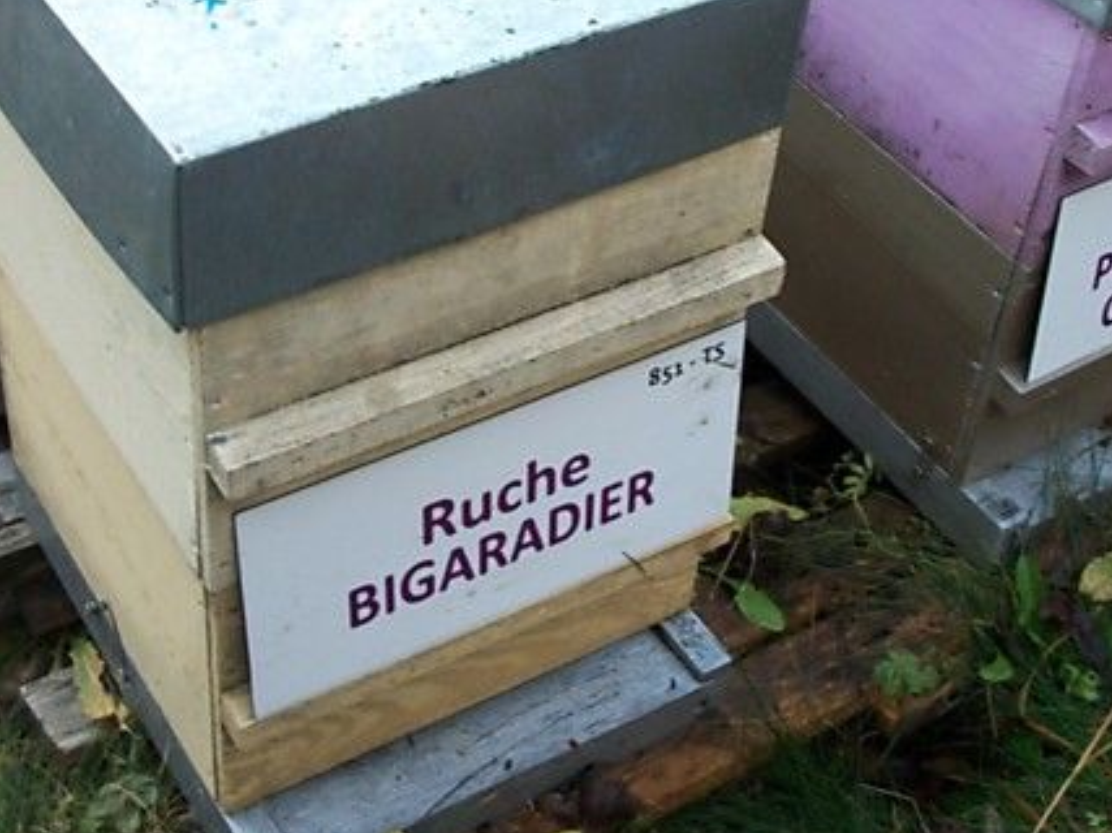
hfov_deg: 32.2
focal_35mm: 60
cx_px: 497
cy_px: 268
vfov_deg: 24.3
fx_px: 1927
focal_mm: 5.7
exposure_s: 1/100
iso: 80
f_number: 2.9
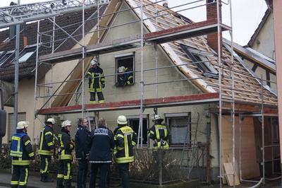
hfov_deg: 37.9
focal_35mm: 52
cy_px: 94
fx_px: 411
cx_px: 141
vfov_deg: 25.7
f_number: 5
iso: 400
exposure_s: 1/160
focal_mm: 35
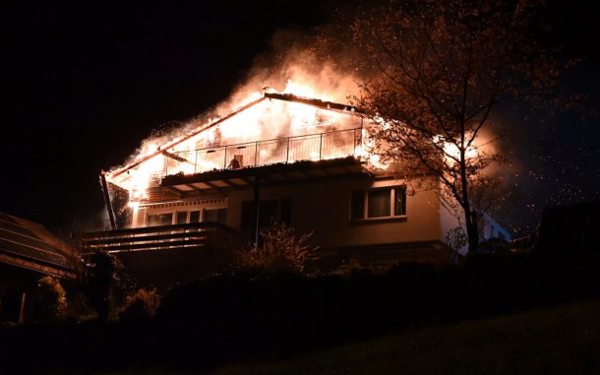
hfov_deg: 35.7
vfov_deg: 22.7
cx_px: 287
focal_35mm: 57
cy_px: 200
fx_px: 932
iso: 10000
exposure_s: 1/60
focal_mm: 49
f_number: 6.3
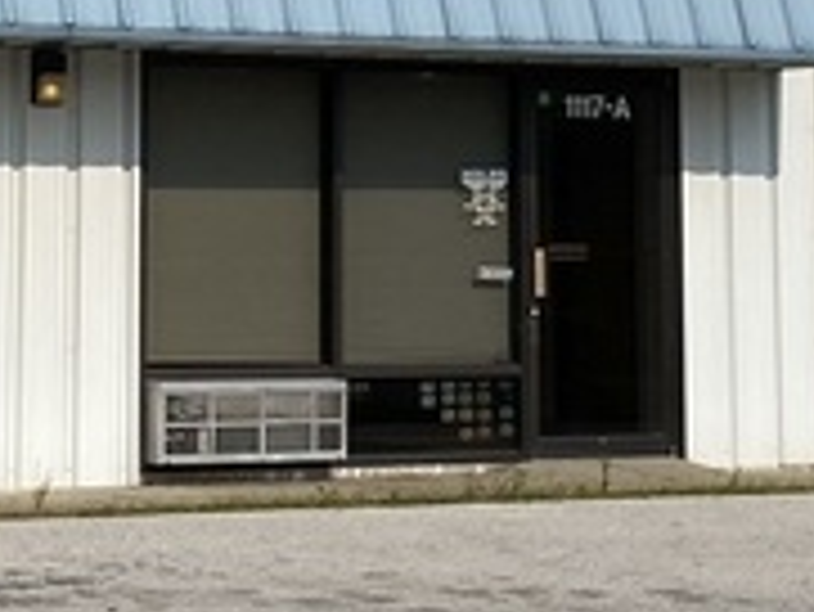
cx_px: 418
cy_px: -36
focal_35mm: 138
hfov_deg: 14.3
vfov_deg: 10.6
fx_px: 3247
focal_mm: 4.25
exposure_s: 1/5495
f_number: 1.8
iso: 32
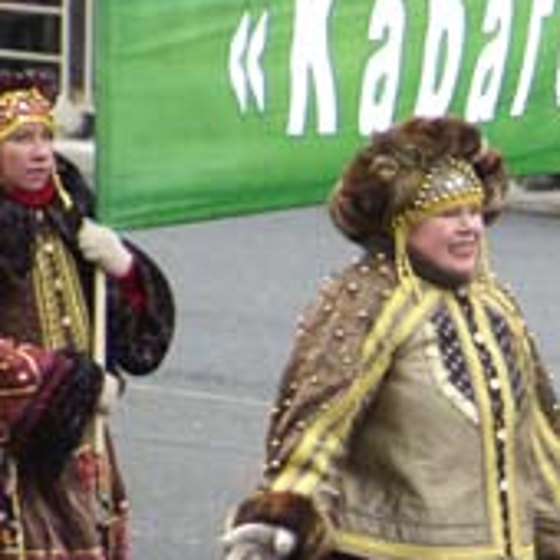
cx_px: 688
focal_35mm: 353
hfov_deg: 4.9
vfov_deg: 5.0
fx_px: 6463
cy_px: 456
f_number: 4.5
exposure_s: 1/160
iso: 100
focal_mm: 105
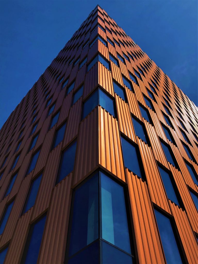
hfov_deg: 49.7
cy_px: 132
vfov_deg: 63.4
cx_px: 99
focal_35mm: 28
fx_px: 214
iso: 25
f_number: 1.8
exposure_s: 1/3040
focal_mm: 3.99
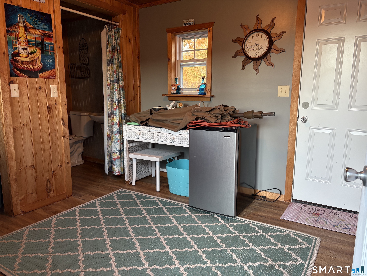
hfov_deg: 67.3
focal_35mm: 26
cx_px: 184
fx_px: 276
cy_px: 138
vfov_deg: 53.1
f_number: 1.6
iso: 100
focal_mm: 5.96
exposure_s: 1/60
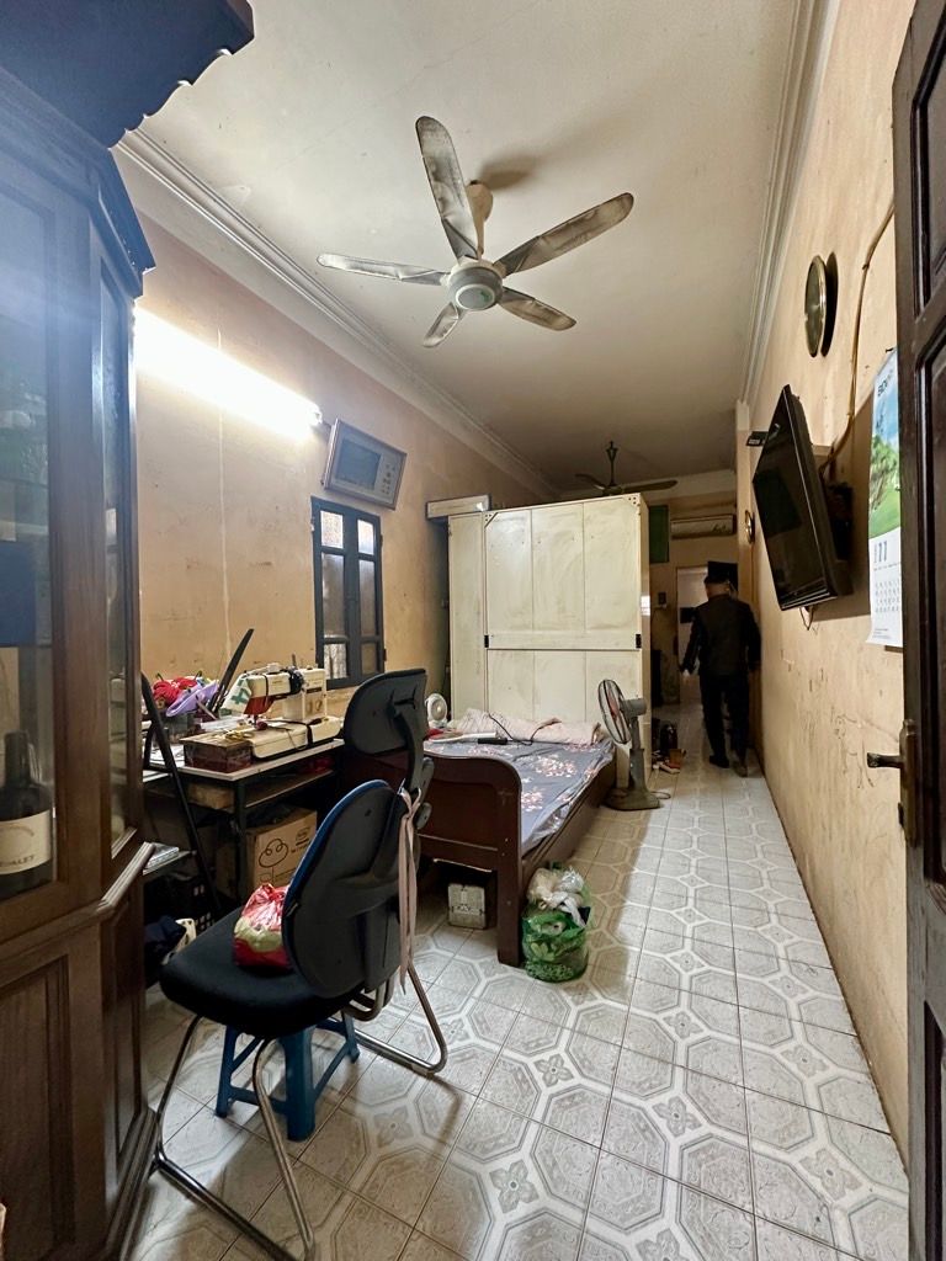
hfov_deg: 85.7
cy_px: 630
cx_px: 473
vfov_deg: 102.1
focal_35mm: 14
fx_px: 510
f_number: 2.2
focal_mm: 2.22
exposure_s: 1/50
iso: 500
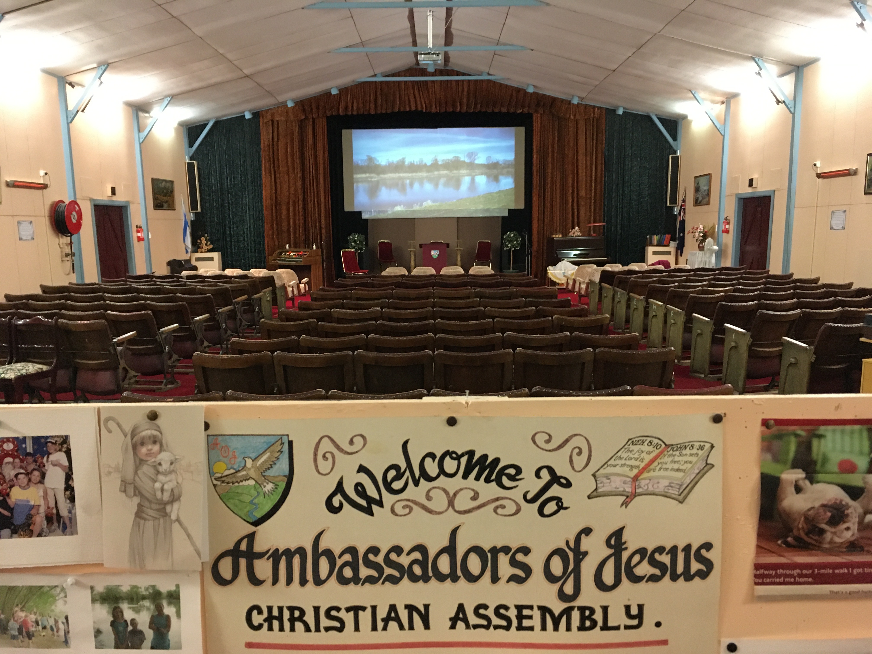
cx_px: 436
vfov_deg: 48.2
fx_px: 731
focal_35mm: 29
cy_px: 327
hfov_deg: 61.7
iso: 250
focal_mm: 4.15
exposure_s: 1/17
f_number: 2.2
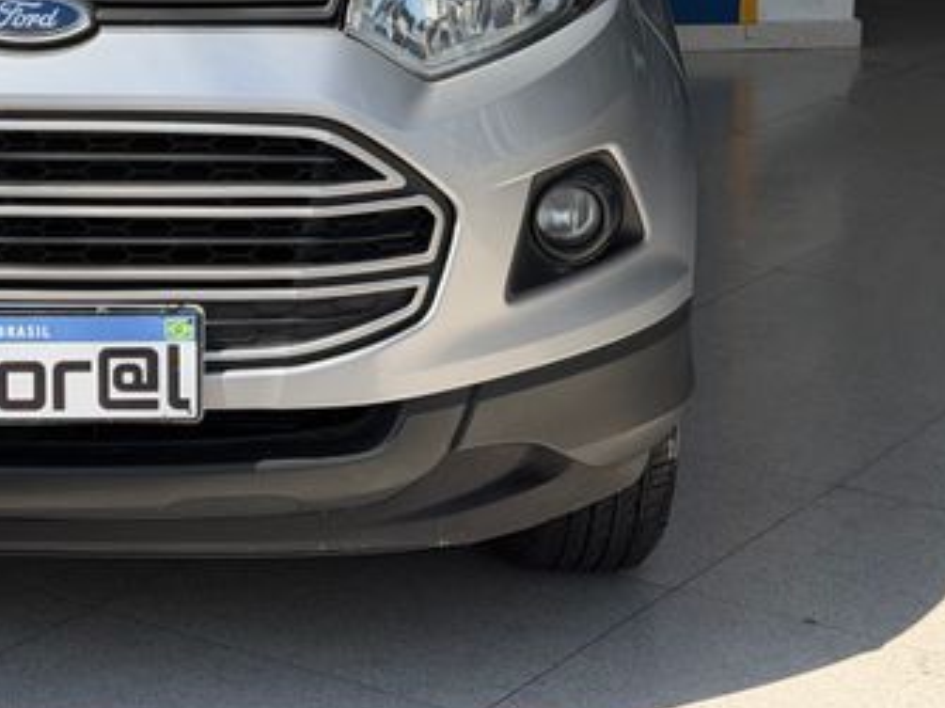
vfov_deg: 13.2
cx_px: 23
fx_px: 3002
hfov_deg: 17.5
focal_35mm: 110
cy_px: -76
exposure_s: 1/5208
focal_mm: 6.76
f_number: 1.78
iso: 80
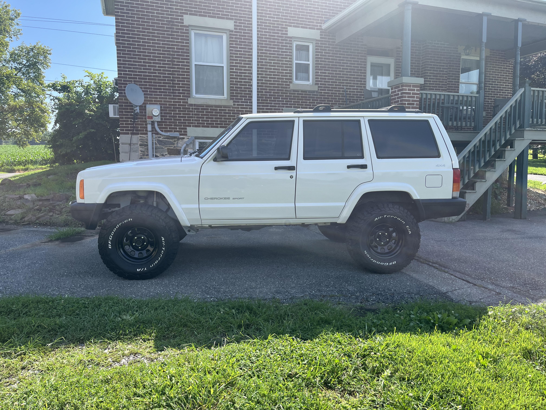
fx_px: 410
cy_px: 205
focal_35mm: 26
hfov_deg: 67.3
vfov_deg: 53.1
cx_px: 273
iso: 50
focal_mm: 5.1
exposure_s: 1/1422
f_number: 1.6
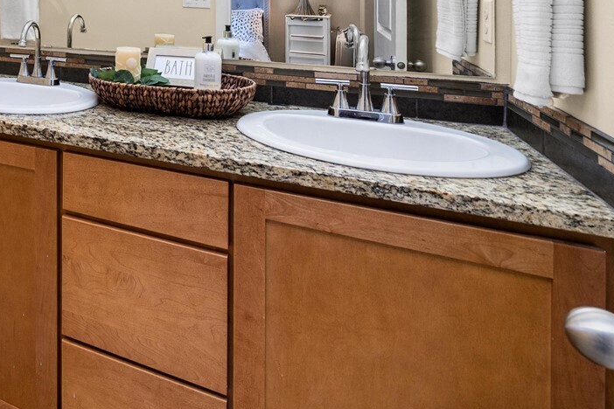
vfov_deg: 39.1
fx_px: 495
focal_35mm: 29
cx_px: 7
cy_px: -11
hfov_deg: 51.7
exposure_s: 1/60
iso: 125
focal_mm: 12
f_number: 6.3
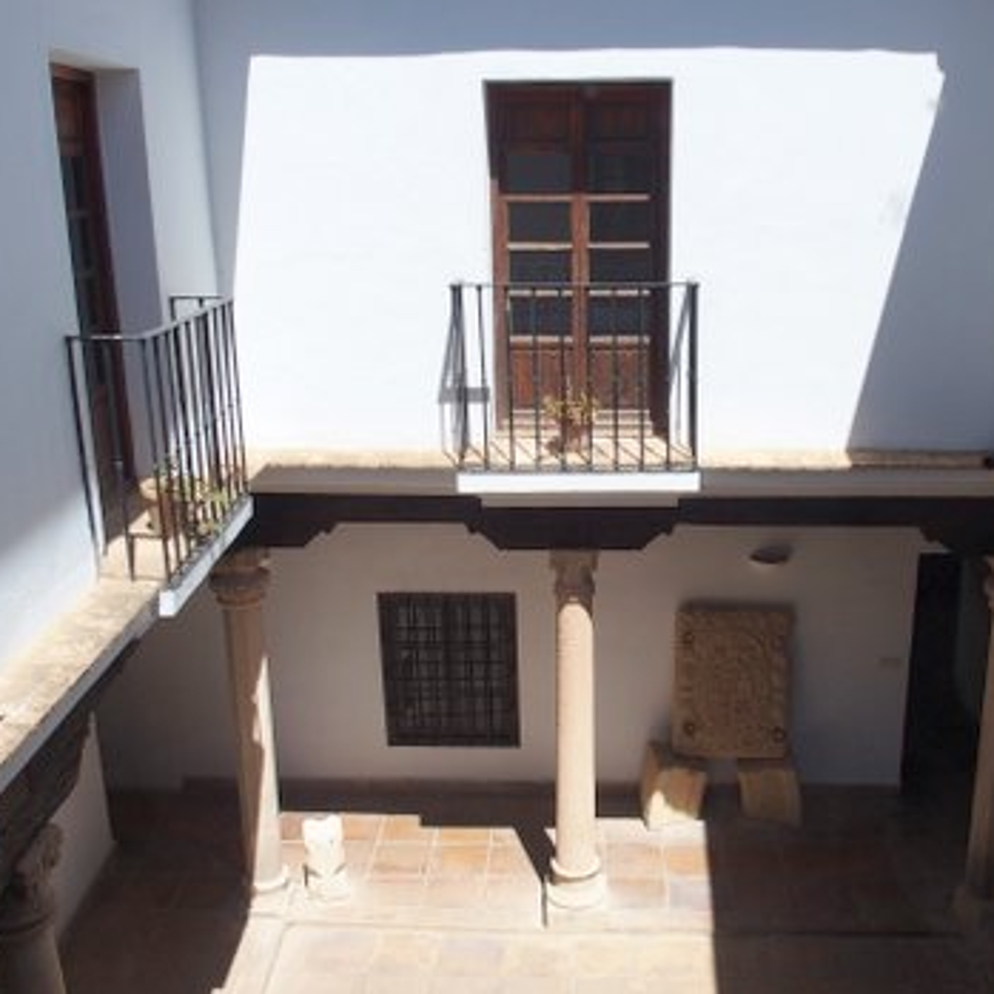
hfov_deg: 48.3
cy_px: 487
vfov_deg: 48.4
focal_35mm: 34
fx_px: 1105
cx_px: 578
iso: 100
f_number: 3.5
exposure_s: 1/800
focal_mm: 6
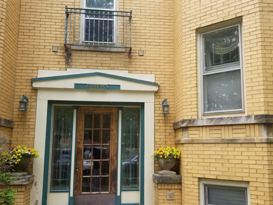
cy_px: 102
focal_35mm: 26
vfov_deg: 53.1
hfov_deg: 67.3
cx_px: 136
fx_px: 205
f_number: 1.7
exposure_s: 1/456
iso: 50
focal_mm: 4.3
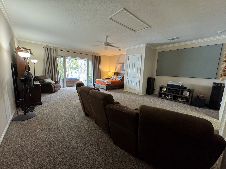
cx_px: 113
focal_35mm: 14
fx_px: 91
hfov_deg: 102.1
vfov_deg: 85.7
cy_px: 84
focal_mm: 2.22
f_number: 2.2
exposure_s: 1/60
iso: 400
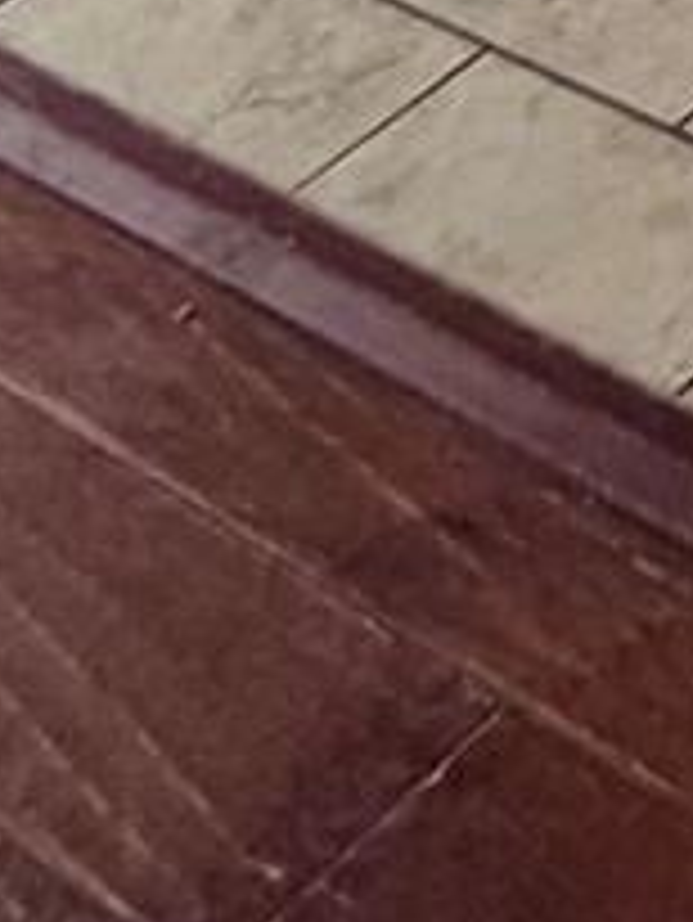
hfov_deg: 9.1
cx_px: 2448
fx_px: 2800
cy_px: -2015
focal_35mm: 105
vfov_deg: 10.6
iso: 200
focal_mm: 2.22
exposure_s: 1/120
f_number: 2.2
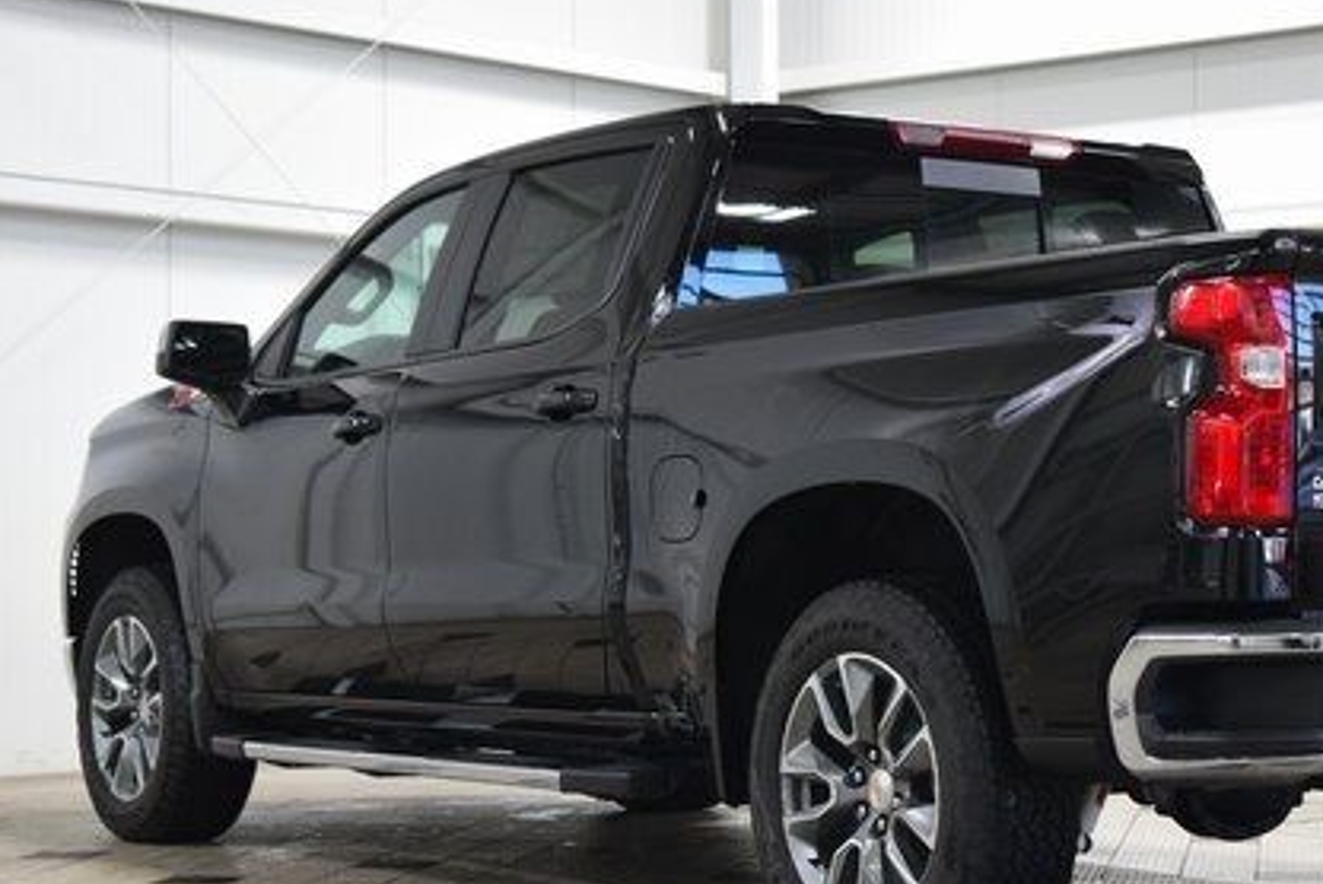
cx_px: 983
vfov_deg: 16.5
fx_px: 3052
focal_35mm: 83
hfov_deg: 24.2
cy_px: 533
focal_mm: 36
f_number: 5
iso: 1600
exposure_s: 1/60
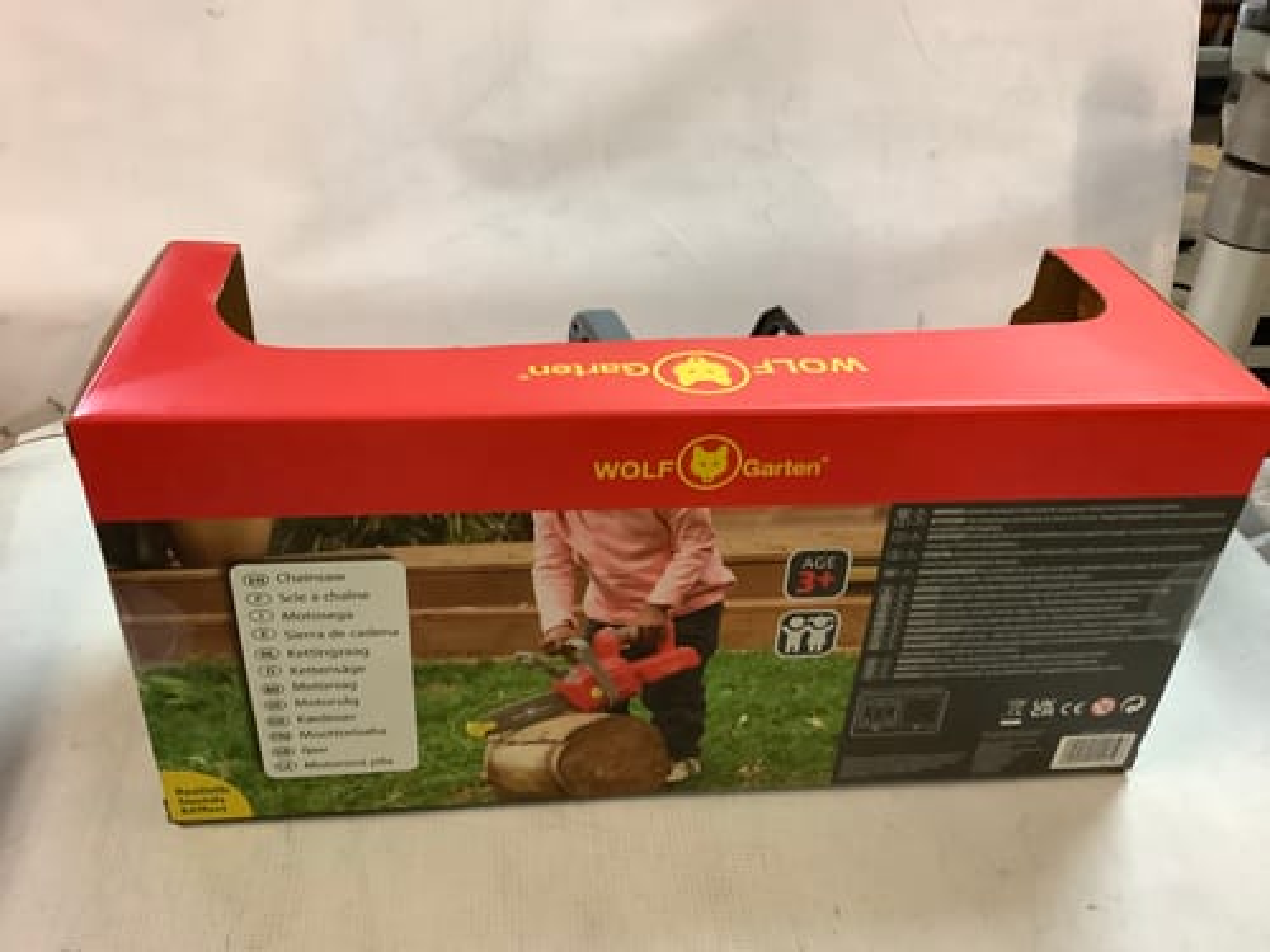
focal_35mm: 31
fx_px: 1137
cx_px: 635
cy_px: 476
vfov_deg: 45.4
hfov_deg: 58.4
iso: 250
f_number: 2.4
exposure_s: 1/50
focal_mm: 3.3
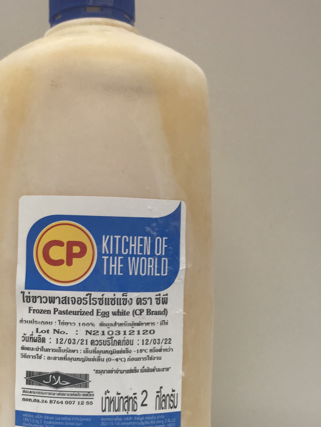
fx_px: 556
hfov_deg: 31.9
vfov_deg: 41.7
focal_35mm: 45
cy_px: 271
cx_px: 107
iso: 20
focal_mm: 3.99
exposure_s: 1/50
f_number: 1.8
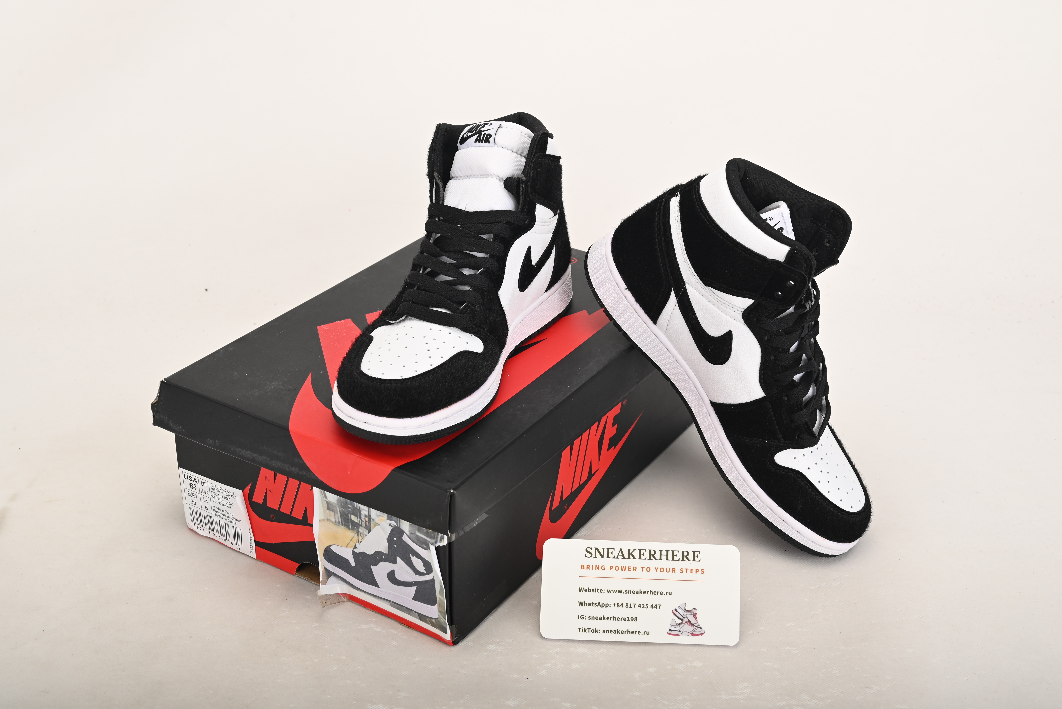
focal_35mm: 45
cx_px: 531
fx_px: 1328
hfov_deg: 43.6
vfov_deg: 29.9
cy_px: 354
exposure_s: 1/200
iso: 100
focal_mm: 45
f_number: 11
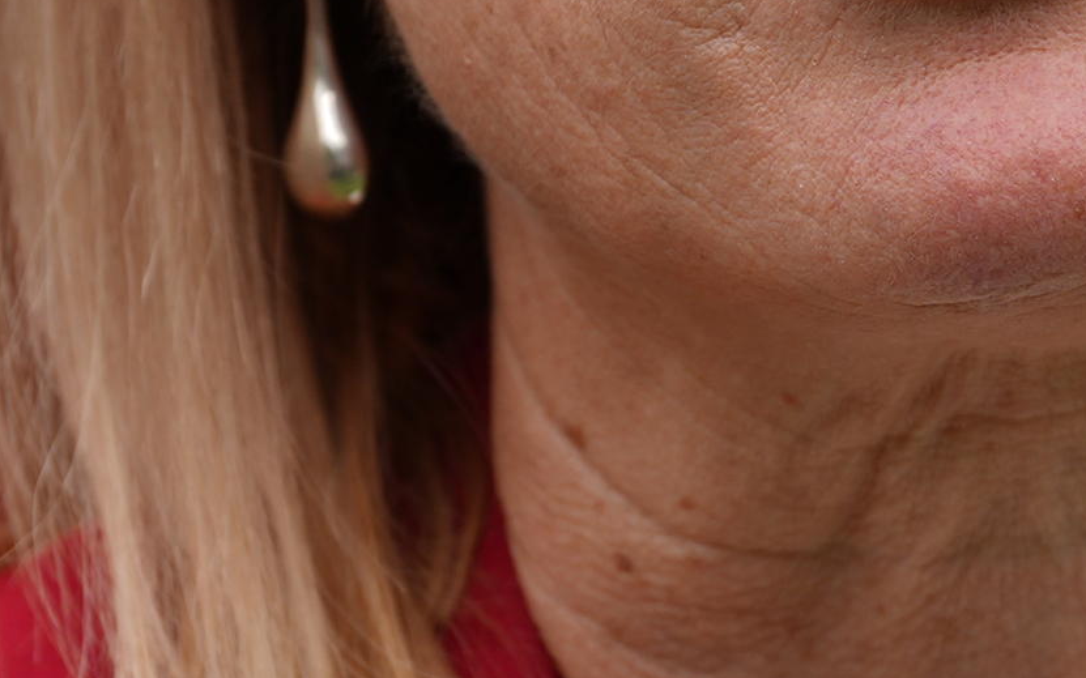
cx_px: 1234
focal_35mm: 1227
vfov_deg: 1.1
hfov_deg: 1.7
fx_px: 36308
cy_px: 163
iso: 80
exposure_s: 1/500
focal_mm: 200
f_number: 3.2
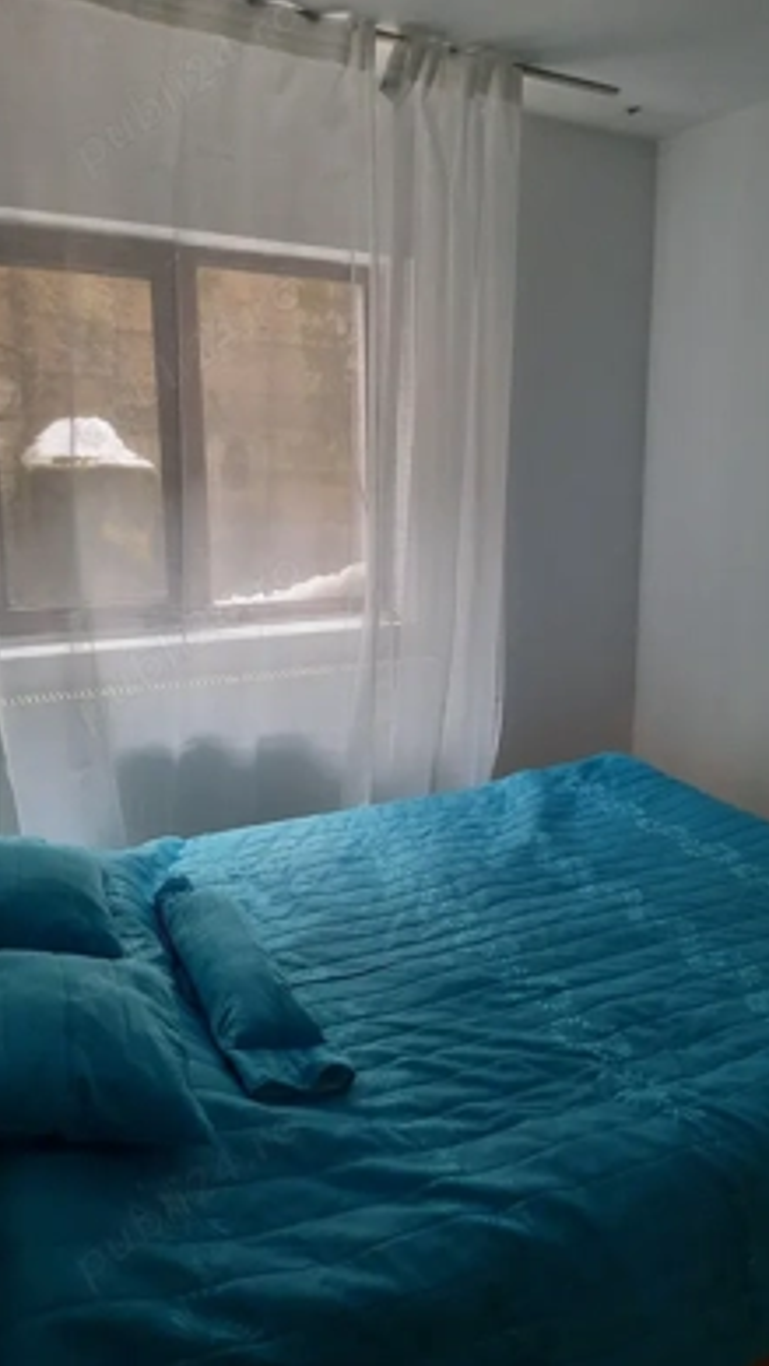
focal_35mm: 28
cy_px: 671
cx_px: 509
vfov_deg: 67.9
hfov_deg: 41.0
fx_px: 1014
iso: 320
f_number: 2
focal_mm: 4.6
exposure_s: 1/33
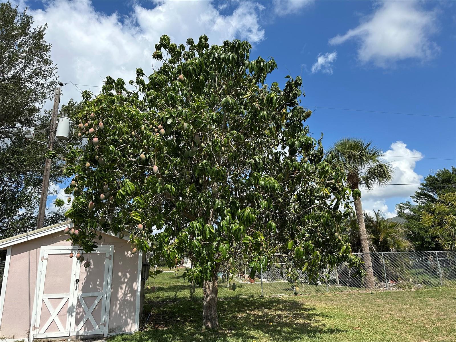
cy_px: 171
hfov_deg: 71.6
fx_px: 316
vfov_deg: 56.8
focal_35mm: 24
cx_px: 228
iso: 80
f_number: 1.78
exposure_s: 1/4184
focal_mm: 6.86
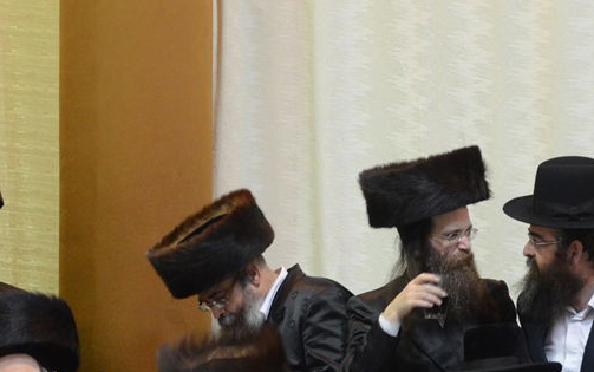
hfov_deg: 4.4
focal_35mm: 481
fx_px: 7792
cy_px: 398
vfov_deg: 2.7
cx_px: 183
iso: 1600
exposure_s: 1/30
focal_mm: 155
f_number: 5
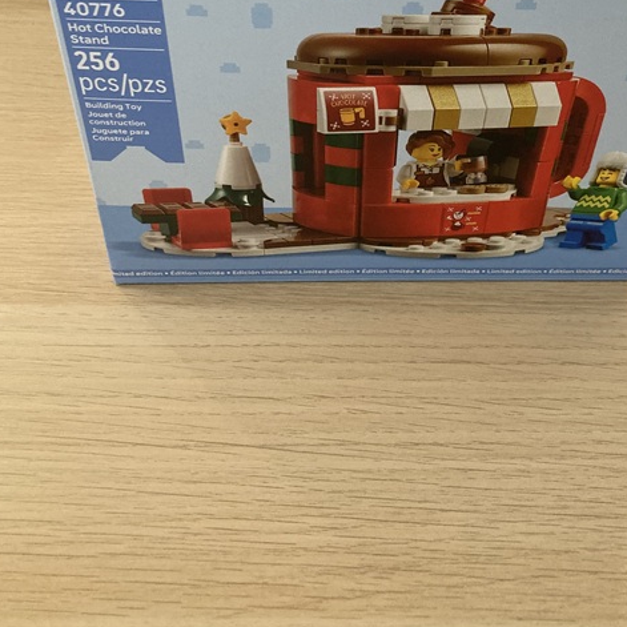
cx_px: 369
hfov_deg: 39.0
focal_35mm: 43
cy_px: 142
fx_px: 881
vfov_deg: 38.0
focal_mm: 3.99
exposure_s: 1/60
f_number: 1.8
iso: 320
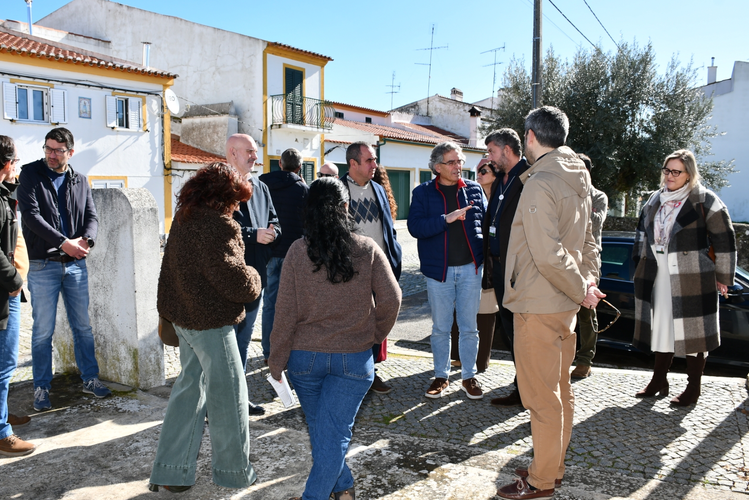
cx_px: 353
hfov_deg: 61.9
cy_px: 263
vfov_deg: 43.6
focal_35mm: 30
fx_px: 624
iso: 100
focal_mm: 18
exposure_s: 1/250
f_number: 6.3
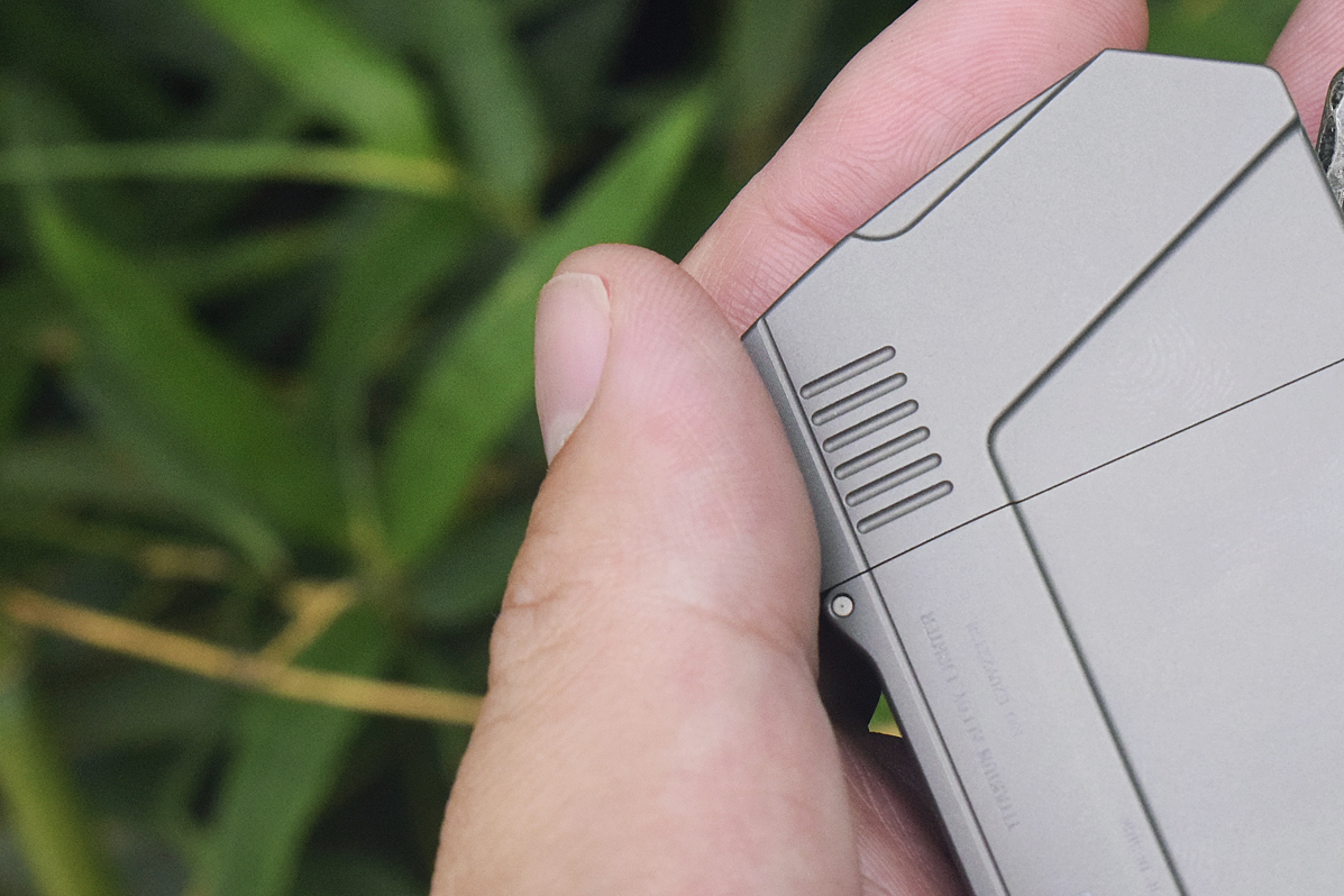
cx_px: 1109
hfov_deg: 14.8
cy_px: 418
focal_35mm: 138
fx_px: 5145
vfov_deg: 10.0
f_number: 13
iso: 3200
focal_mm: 55
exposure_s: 1/640
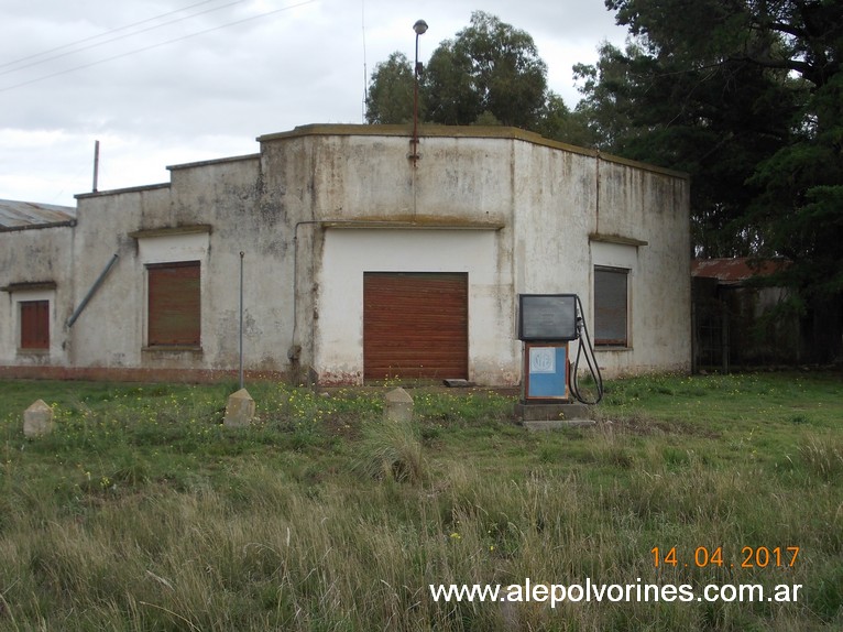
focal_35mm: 51
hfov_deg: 37.5
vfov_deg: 28.5
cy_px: 316
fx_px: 1242
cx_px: 422
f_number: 3.6
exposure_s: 1/250
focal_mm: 7.2
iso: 80
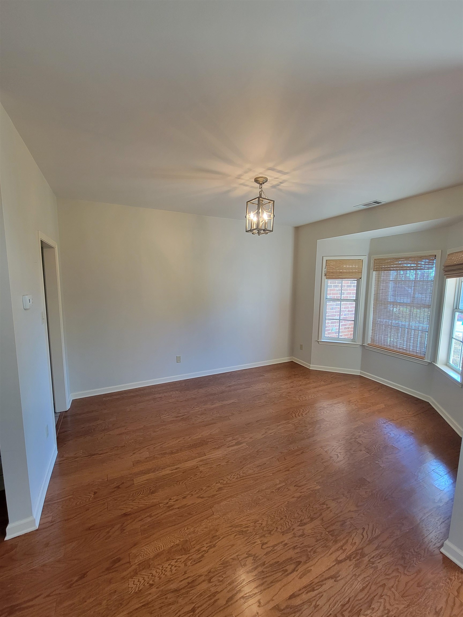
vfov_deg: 106.2
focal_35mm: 13
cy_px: 308
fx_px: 232
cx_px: 232
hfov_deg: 89.9
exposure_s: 1/60
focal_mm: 2.2
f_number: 2.2
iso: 160
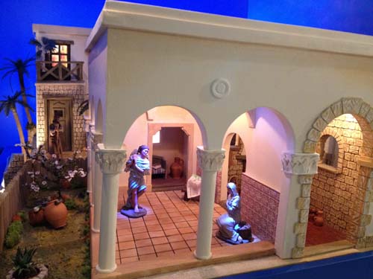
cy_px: 140
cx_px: 186
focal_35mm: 35
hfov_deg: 52.6
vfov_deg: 40.7
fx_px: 377
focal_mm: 4.28
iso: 320
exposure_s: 1/20
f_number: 2.4
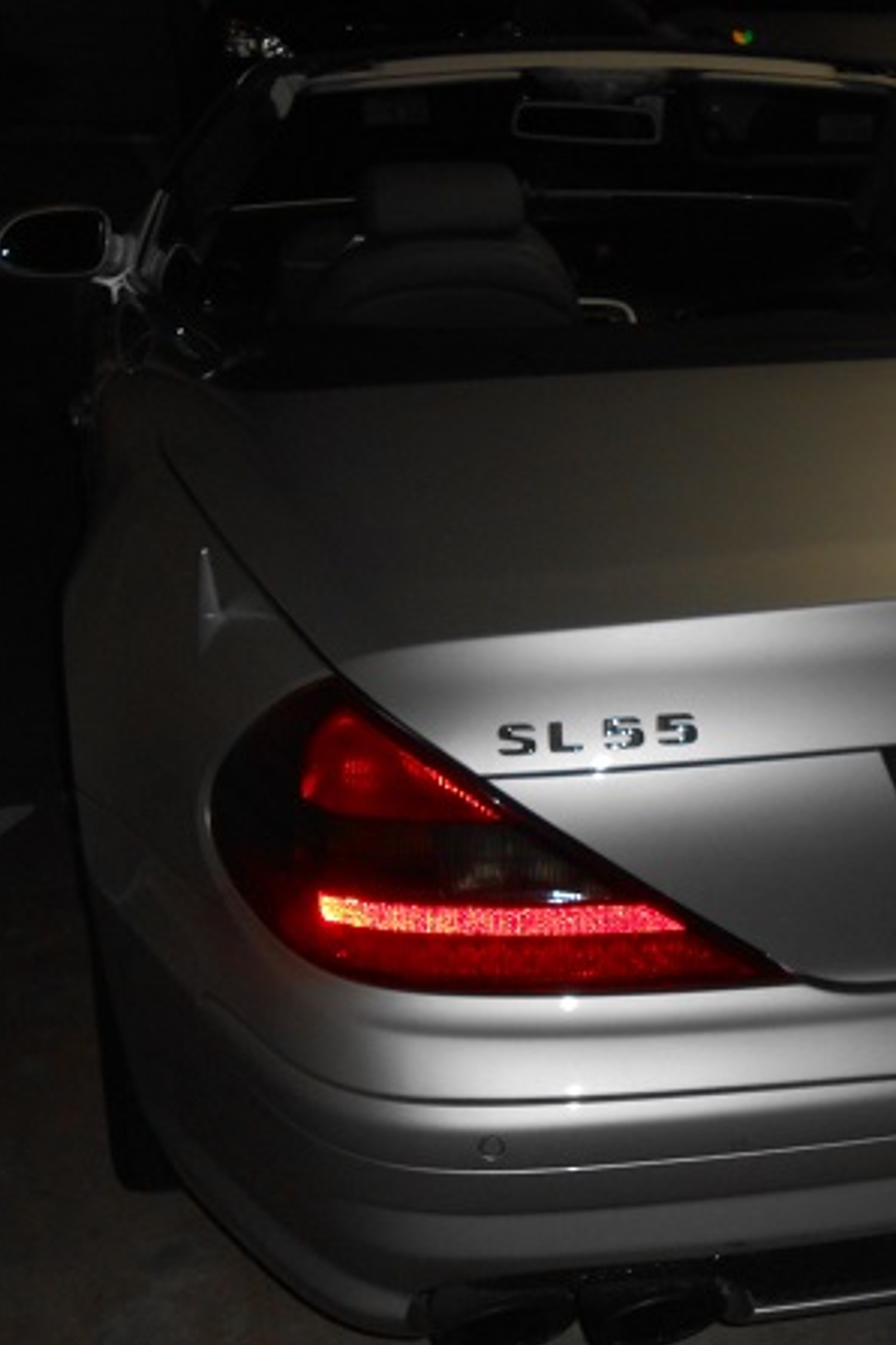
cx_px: 860
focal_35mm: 53
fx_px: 1979
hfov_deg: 24.5
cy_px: 671
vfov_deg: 37.5
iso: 200
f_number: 4.2
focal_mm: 6.8
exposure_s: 1/30
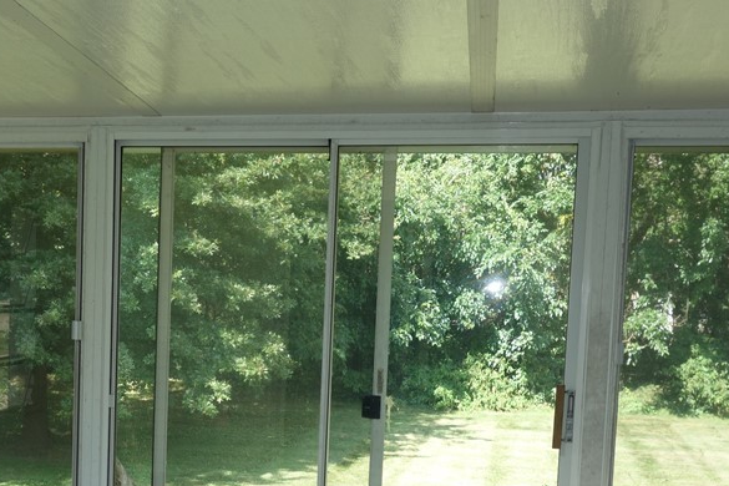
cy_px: 371
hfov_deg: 37.4
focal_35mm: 52
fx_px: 1053
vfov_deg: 25.6
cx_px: 201
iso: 125
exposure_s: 1/100
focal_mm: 10.4
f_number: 4.5
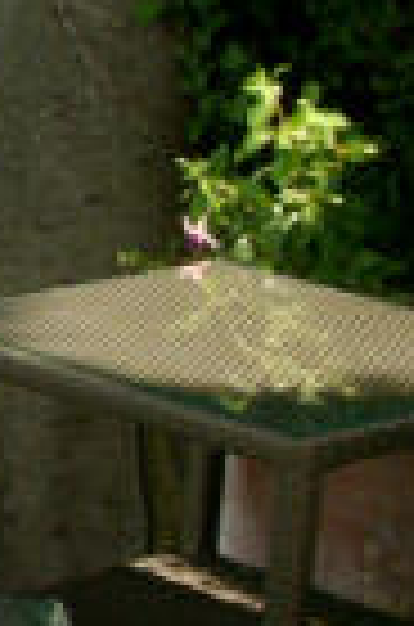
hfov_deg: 6.2
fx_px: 3294
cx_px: -1148
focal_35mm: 190
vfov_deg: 10.8
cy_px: 63
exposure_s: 1/50
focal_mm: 8.4
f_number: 8
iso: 100
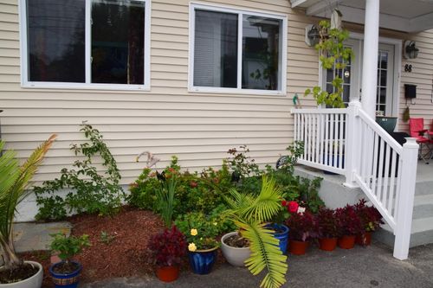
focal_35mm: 27
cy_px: 144
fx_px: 325
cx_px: 216
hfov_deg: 67.4
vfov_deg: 47.9
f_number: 8
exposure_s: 1/200
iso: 100
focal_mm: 18
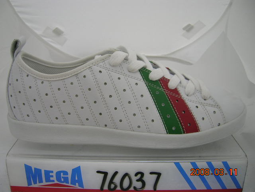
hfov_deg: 52.6
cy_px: 96
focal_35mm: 35
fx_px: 258
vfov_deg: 40.7
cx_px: 128
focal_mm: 5.4
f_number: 2.8
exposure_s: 1/9.6
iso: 50
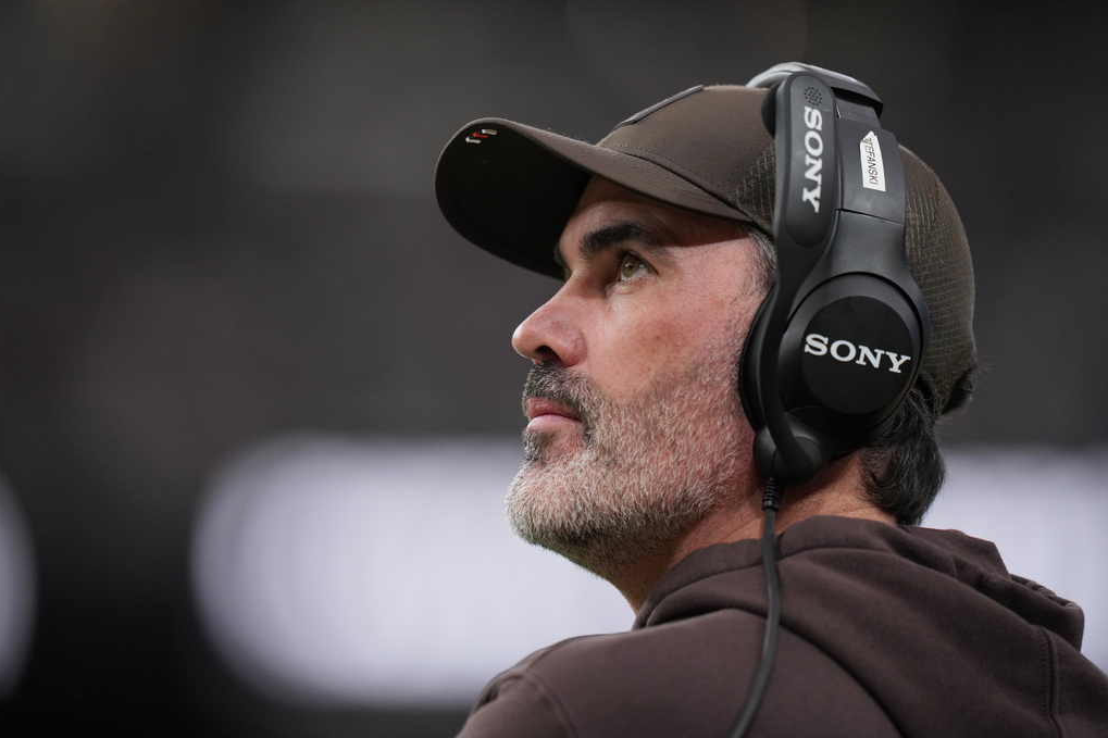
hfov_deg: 5.1
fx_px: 12370
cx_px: 552
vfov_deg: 3.4
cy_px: 370
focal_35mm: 402
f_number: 2.8
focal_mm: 400
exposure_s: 1/2000
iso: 2000
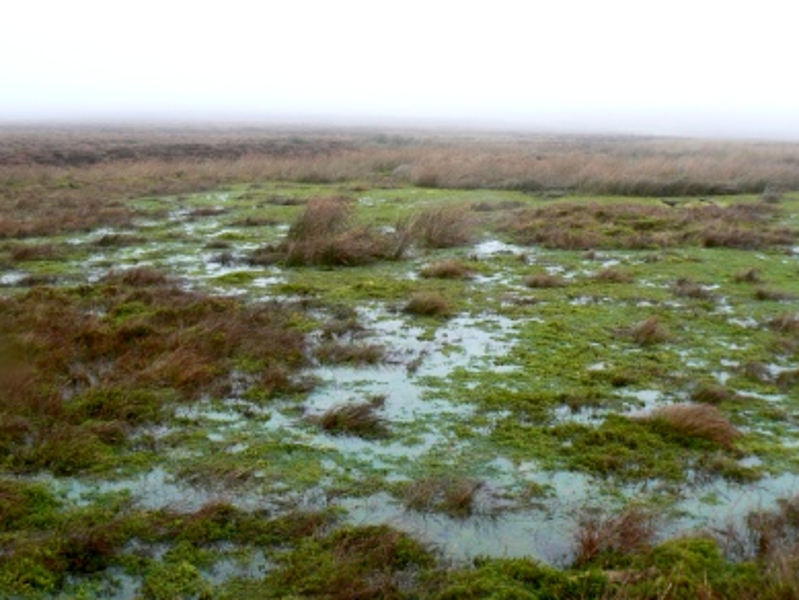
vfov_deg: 35.9
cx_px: 364
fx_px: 924
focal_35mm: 40
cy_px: 271
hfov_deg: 46.7
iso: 80
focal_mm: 6
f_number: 5.6
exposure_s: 1/100
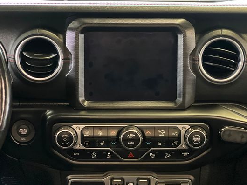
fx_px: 663
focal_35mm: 93
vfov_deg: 15.9
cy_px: 106
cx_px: 139
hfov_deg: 21.1
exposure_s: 1/15
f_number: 2.8
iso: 1250
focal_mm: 9
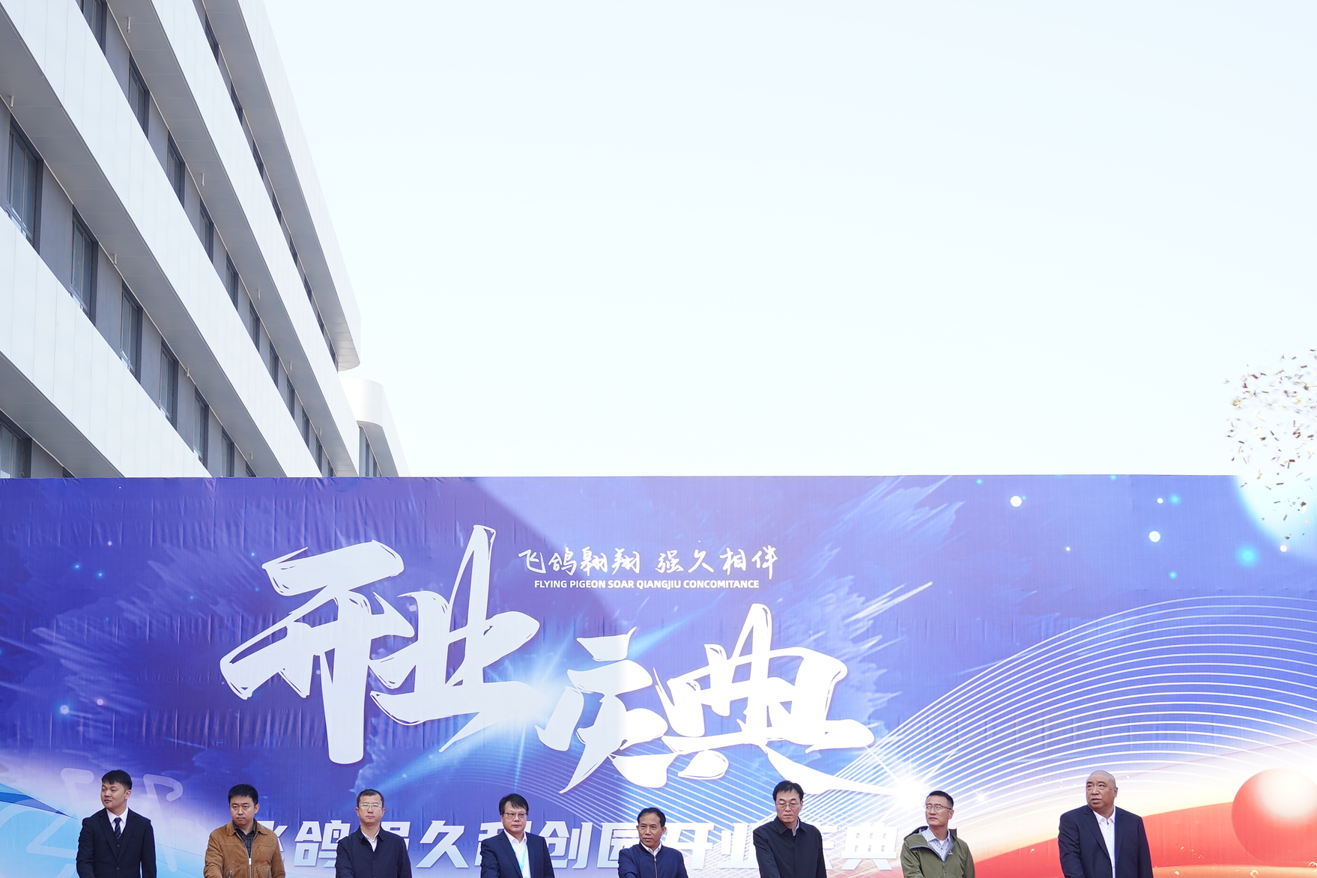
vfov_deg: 25.3
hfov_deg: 37.3
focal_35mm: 53
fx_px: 1939
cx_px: 513
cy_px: 611
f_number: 4
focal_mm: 31
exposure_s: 1/200
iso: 100
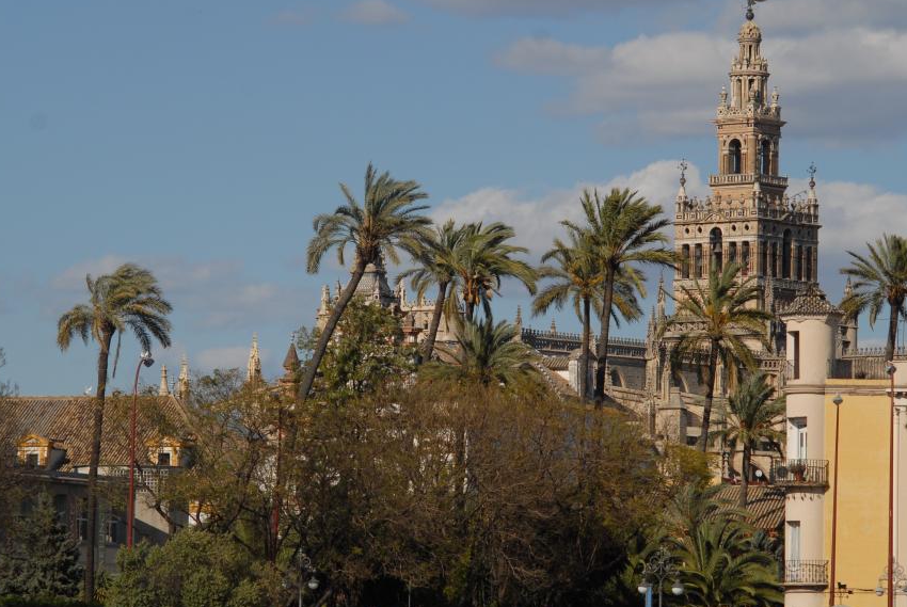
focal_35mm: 201
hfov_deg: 10.2
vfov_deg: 6.9
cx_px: 481
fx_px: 5061
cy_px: 275
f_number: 8
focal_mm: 105
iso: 100
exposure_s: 1/640
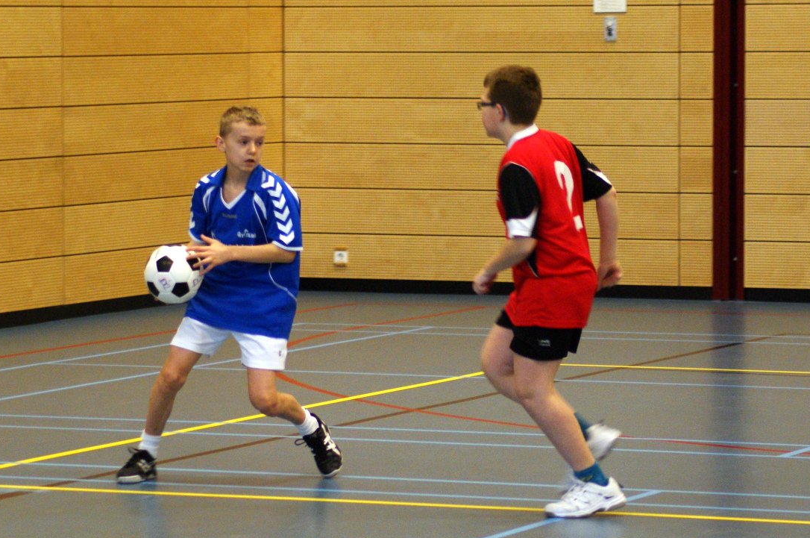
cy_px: 269
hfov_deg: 17.7
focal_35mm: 116
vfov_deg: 11.8
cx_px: 380
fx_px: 2606
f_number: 2.8
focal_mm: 70
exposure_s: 1/125
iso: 400
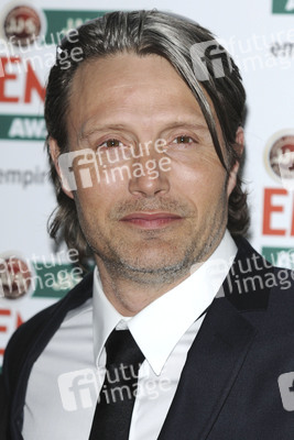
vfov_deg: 8.3
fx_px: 3029
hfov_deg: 5.6
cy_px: 220
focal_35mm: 248
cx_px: 147
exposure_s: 1/160
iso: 400
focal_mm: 165
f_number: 5
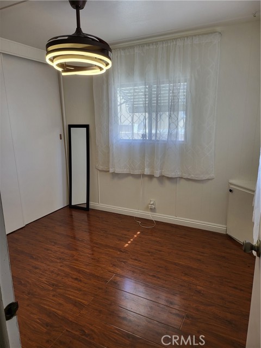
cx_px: 130
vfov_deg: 71.6
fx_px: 241
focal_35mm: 24
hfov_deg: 56.8
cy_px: 174
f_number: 1.8
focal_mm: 5
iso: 64
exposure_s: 1/120
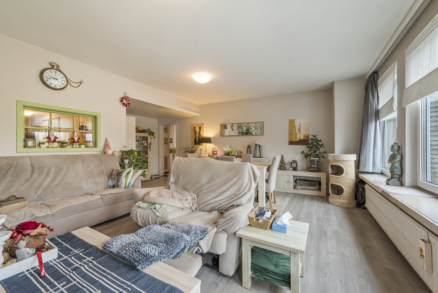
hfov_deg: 104.2
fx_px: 170
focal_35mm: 14
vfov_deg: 81.3
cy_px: 146
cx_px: 219
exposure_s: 1/5
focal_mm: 14
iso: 250
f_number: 8
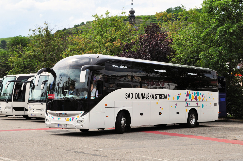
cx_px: 122
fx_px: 455
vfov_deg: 20.1
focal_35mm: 68
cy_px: 80
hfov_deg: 29.9
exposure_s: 1/500
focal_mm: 45
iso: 500
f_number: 11
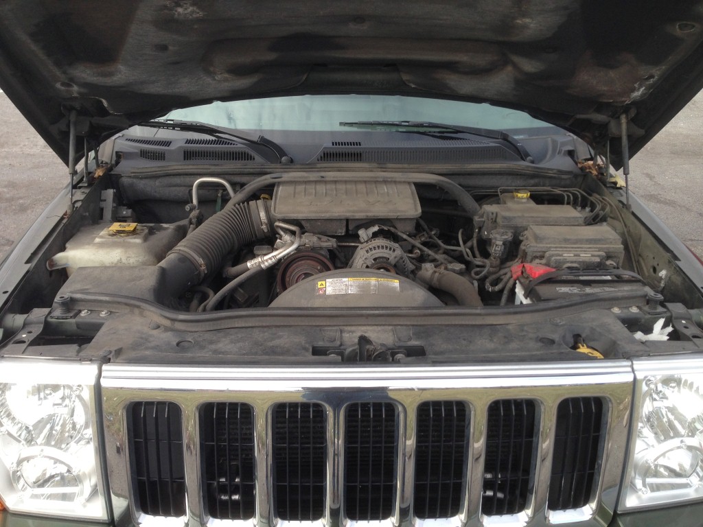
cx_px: 352
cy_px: 264
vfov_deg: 42.9
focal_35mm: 33
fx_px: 670
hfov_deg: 55.4
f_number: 2.4
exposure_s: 1/276
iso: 50
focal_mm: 4.13
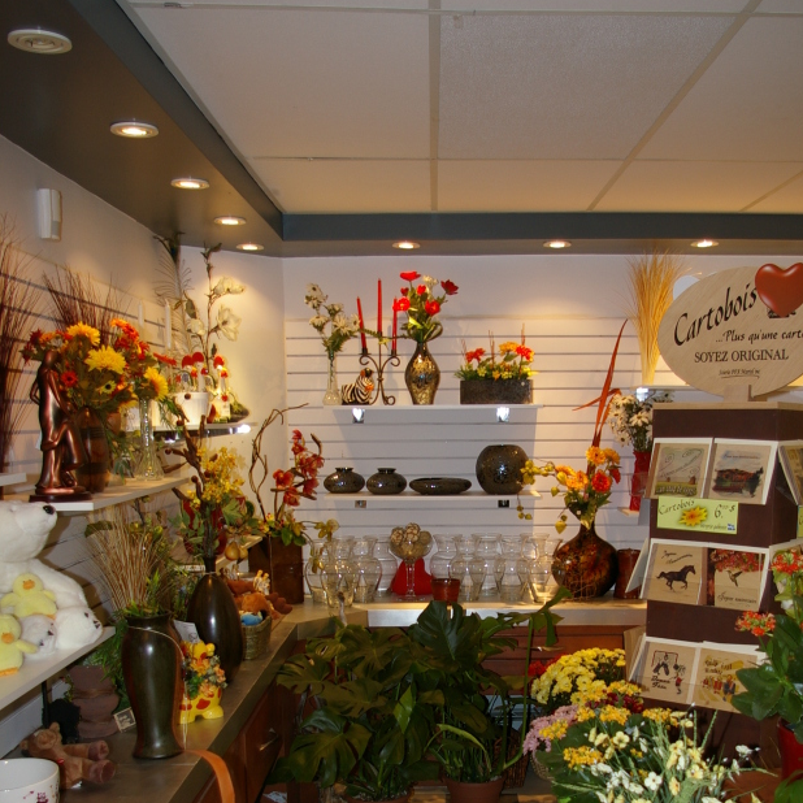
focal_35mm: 38
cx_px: 439
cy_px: 594
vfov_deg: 42.6
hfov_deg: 43.8
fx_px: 997
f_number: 3.5
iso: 200
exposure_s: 1/30
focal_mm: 18
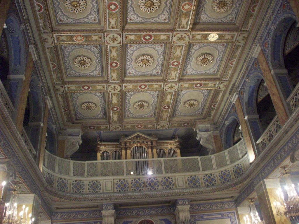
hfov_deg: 50.1
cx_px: 150
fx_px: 320
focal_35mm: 37
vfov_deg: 38.7
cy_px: 112
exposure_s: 1/8
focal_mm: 6.2
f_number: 2.8
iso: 200
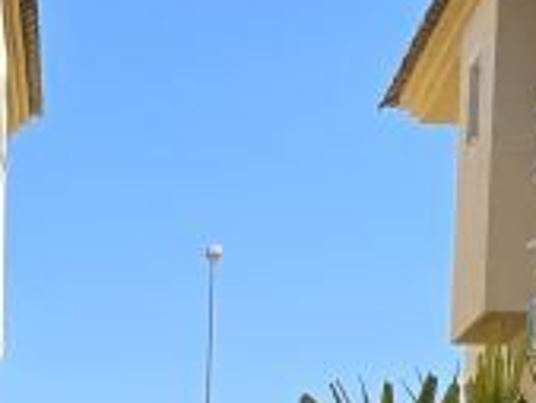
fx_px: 2696
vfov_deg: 8.0
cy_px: 920
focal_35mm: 174
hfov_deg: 11.3
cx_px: 19
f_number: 1.7
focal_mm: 6.3
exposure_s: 1/4057
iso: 80
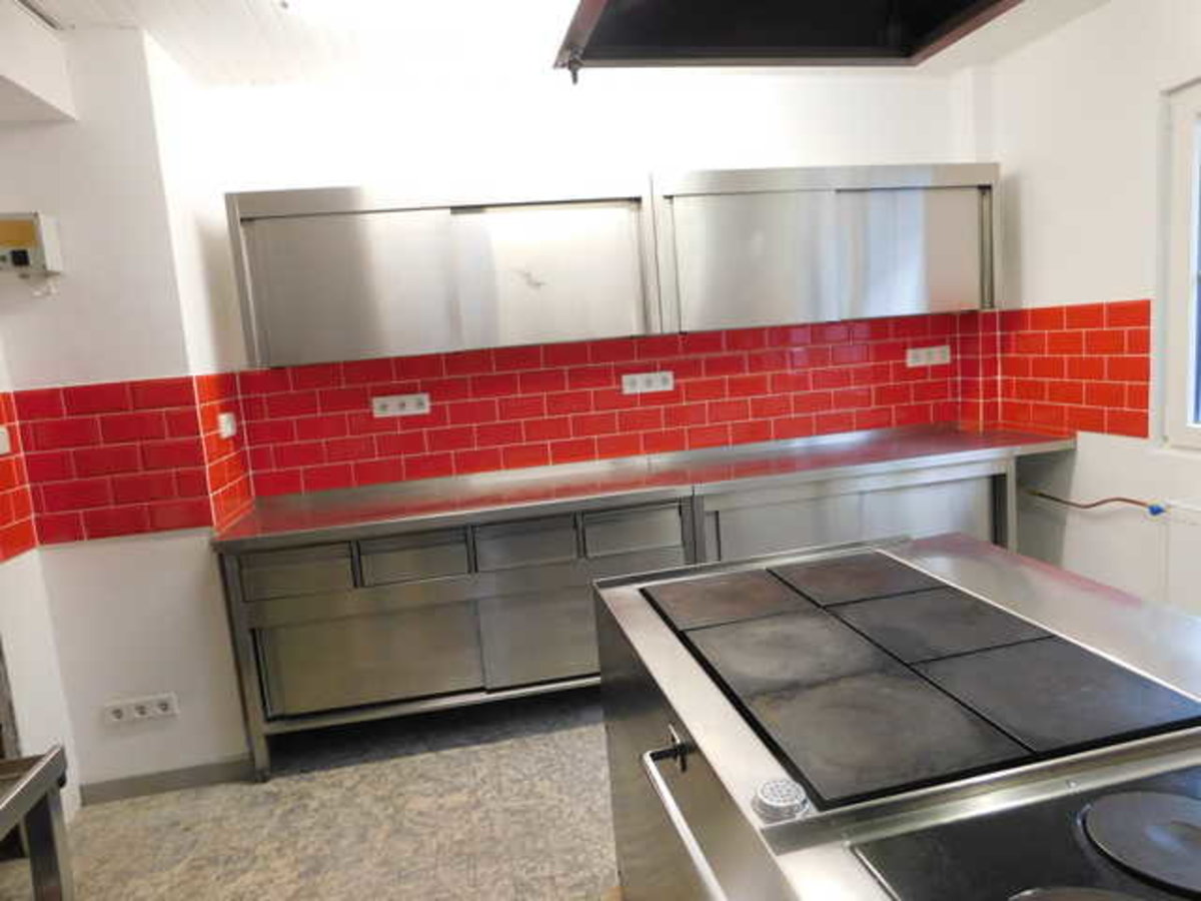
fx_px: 798
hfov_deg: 73.9
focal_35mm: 23
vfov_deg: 58.9
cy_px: 450
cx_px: 600
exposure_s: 1/30
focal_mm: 4
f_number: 3
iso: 320
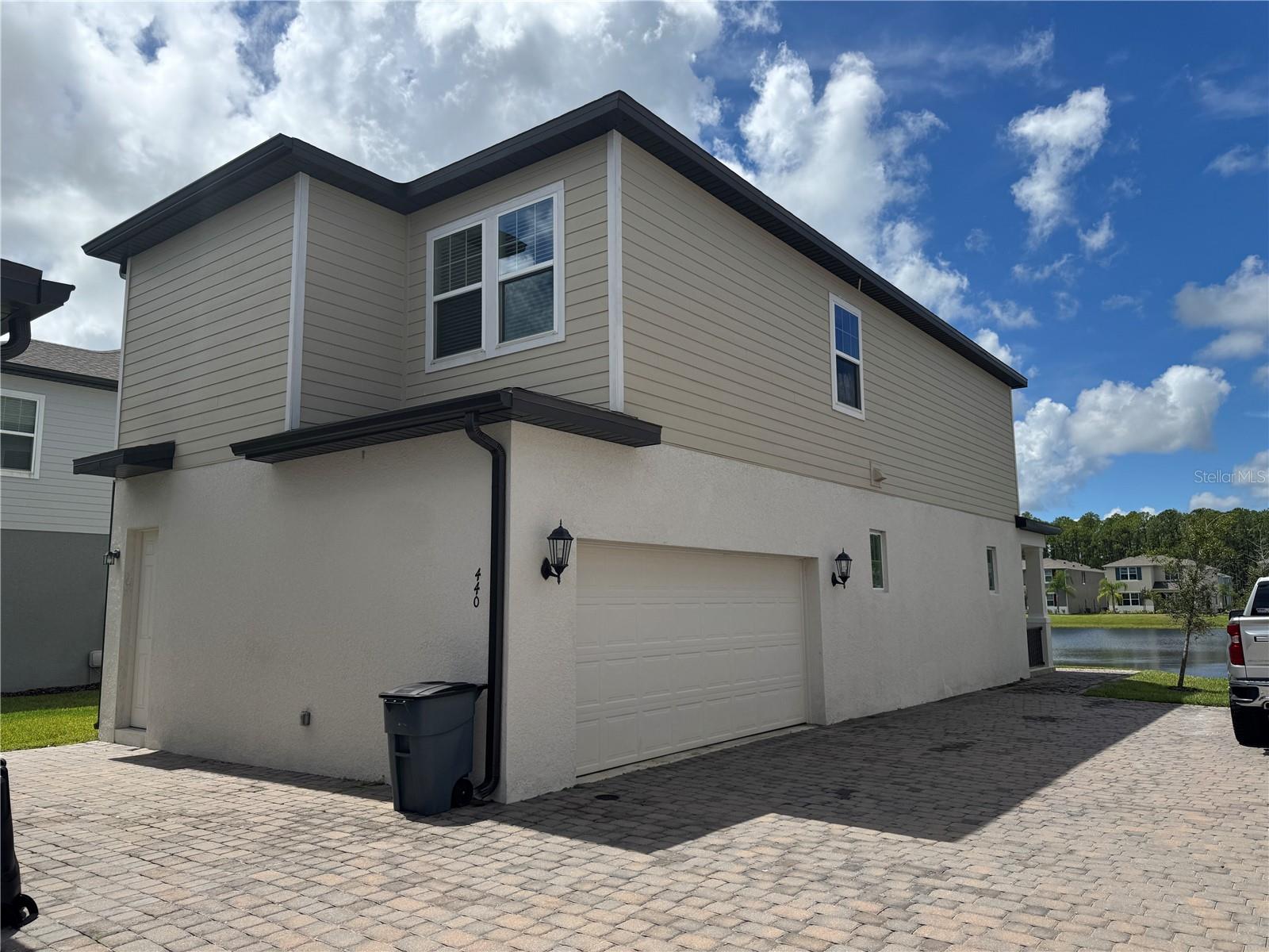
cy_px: 476
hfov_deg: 71.6
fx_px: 880
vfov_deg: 56.8
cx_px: 634
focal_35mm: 24
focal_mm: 6.76
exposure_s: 1/7937
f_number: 1.78
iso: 80
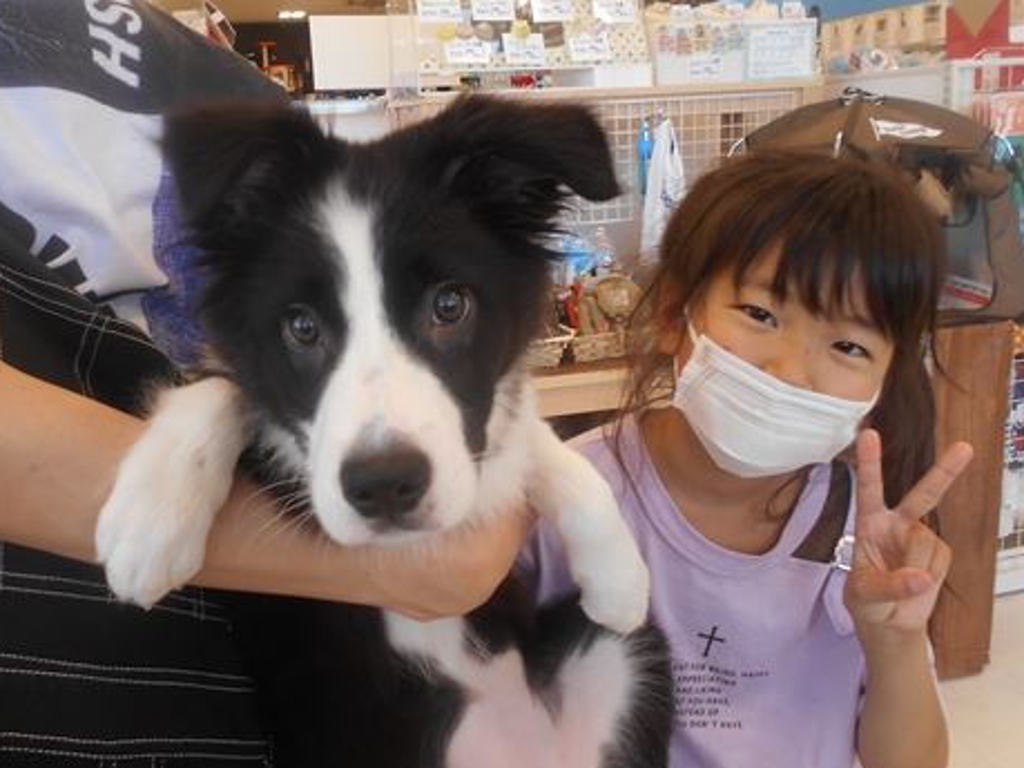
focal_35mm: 34
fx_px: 1006
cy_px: 357
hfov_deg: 53.9
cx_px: 482
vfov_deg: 41.8
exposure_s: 1/30
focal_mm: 4.6
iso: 80
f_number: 3.2
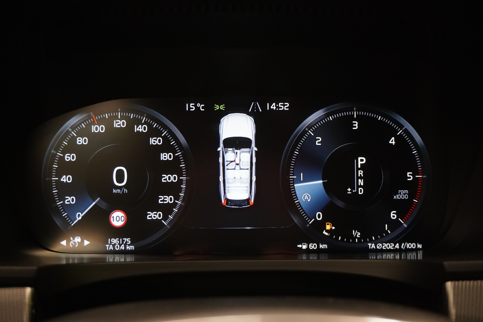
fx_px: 664
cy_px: 161
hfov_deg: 40.0
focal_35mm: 50
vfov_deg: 27.3
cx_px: 242
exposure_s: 1/50
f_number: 5
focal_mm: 33
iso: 2000
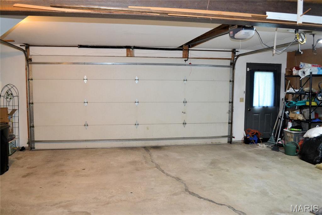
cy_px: 108
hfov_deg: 61.9
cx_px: 161
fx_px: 268
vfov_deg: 43.6
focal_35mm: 30
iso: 2200
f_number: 3.8
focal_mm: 20
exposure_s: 1/60
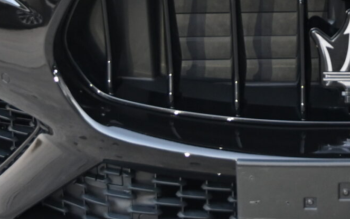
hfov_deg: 17.0
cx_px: 339
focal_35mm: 120
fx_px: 1145
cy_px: -133
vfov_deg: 10.5
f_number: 4
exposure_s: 1/125
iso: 800
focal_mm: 30.5
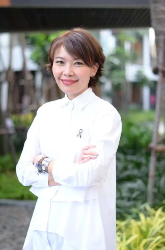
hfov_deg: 18.1
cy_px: 125
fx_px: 518
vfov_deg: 27.0
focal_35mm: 75
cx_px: 82
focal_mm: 50
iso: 250
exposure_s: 1/800
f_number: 2
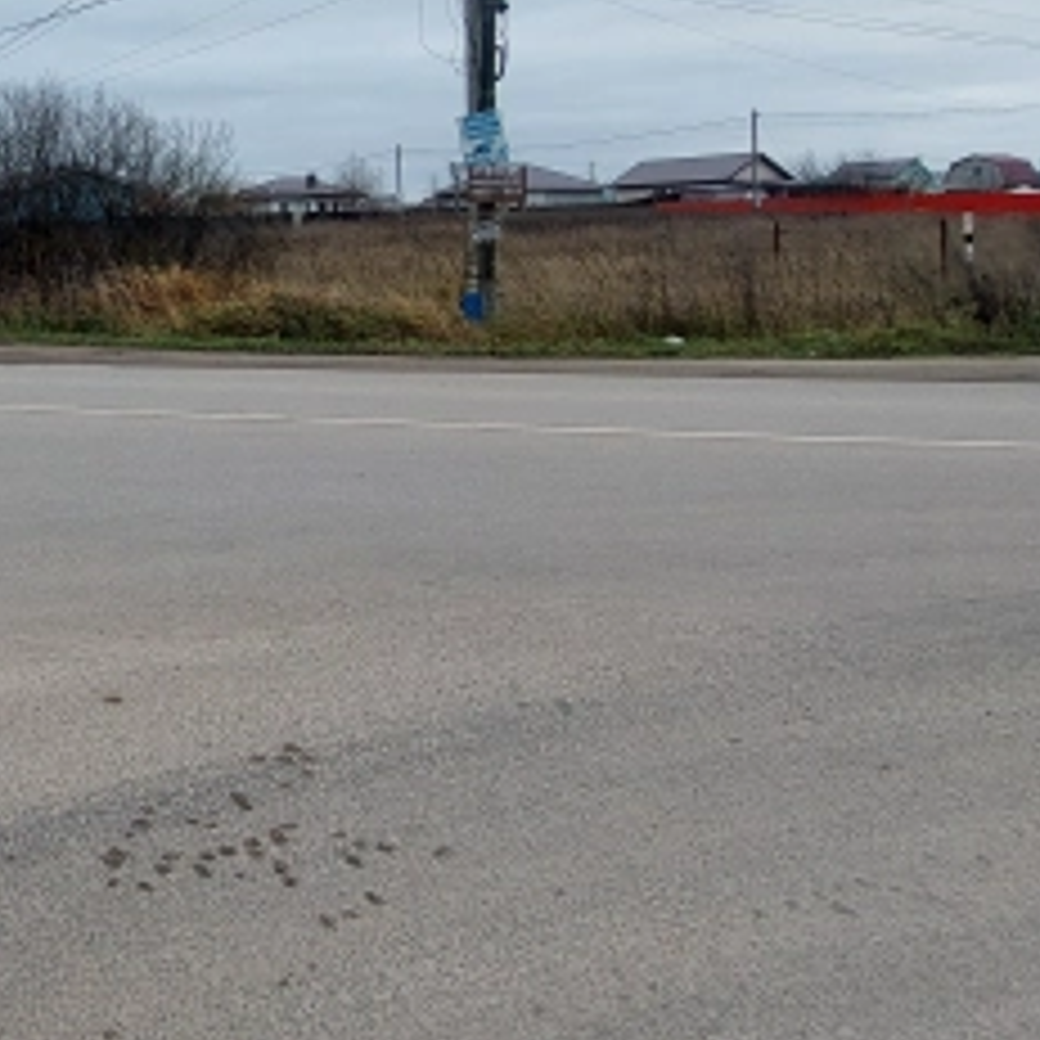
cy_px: 284
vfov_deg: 50.7
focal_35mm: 31
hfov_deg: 43.0
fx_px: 1054
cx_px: -59
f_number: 2.2
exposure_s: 1/140
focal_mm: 1.74
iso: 40
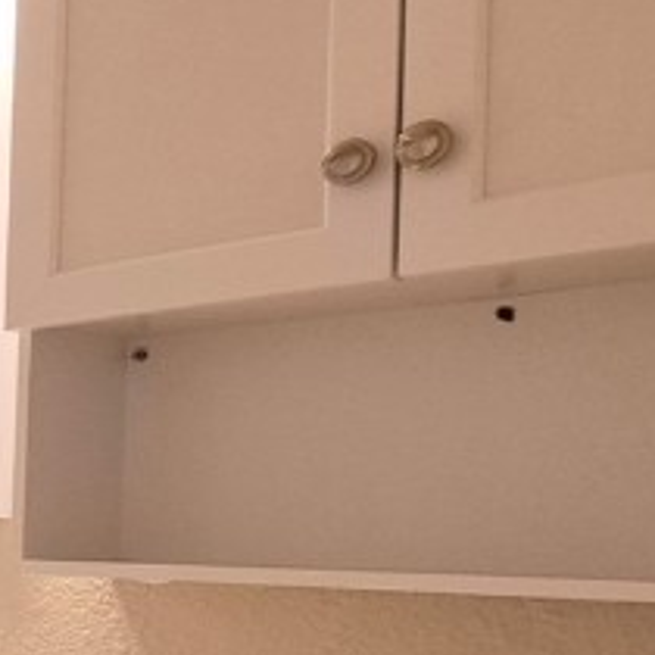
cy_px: 577
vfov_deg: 29.4
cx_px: -630
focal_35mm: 56
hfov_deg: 19.3
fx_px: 1199
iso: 64
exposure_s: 1/40
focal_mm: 1.74
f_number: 2.2
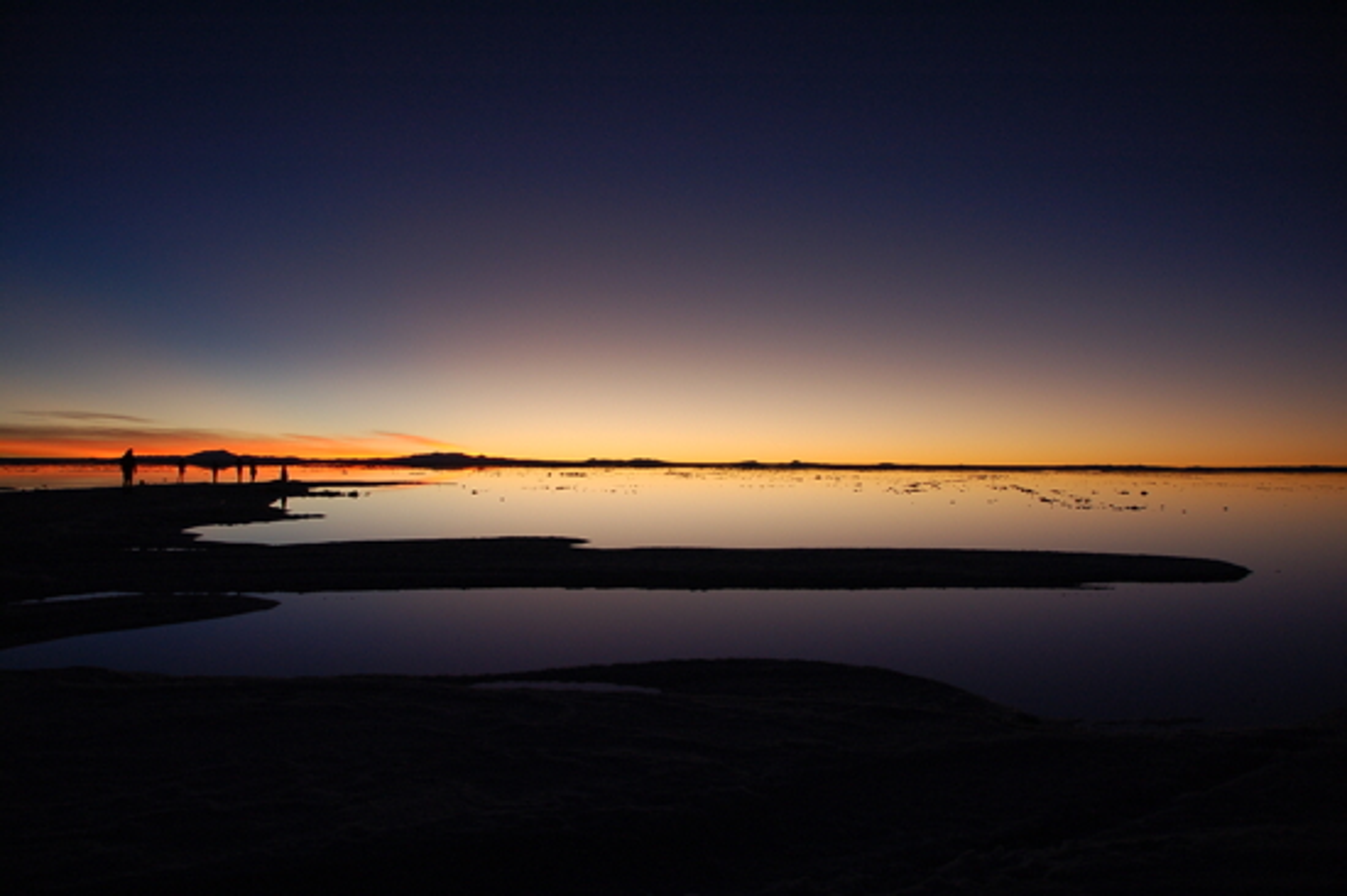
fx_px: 1010
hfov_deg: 67.4
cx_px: 674
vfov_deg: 47.9
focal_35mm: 27
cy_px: 448
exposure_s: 1/100
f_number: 3.5
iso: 400
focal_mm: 18
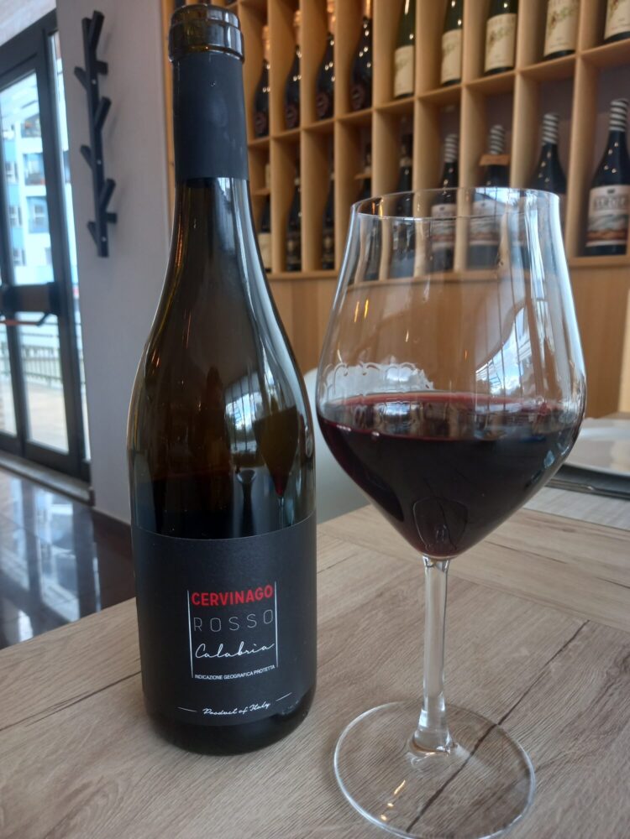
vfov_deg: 69.4
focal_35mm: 25
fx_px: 607
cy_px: 420
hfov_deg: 54.9
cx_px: 315
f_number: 2
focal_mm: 4.6
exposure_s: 1/50
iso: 64
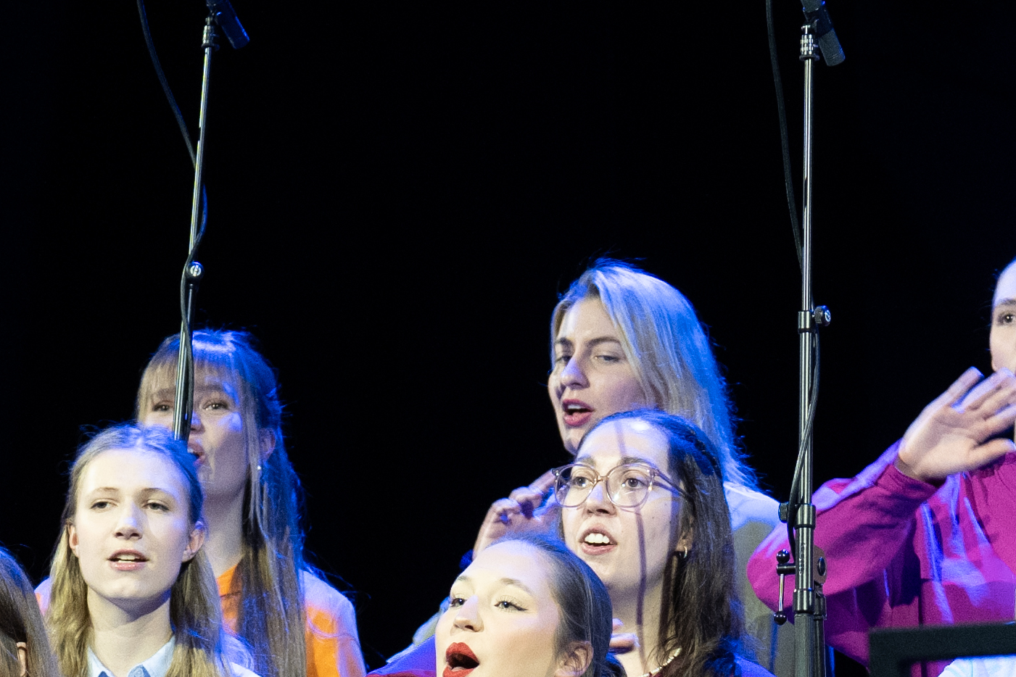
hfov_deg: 4.1
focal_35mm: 501
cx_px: 508
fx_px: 14138
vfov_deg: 2.7
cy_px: 726
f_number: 2.8
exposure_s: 1/160
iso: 1000
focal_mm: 85
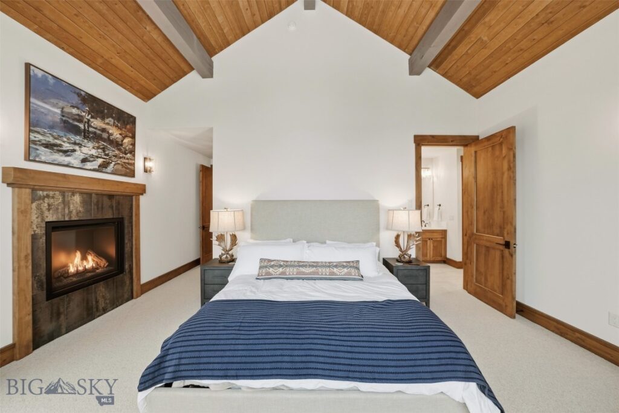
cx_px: 310
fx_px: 206
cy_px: 206
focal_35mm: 12
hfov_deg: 112.6
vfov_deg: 90.1
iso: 400
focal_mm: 12
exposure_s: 1/80
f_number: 7.1
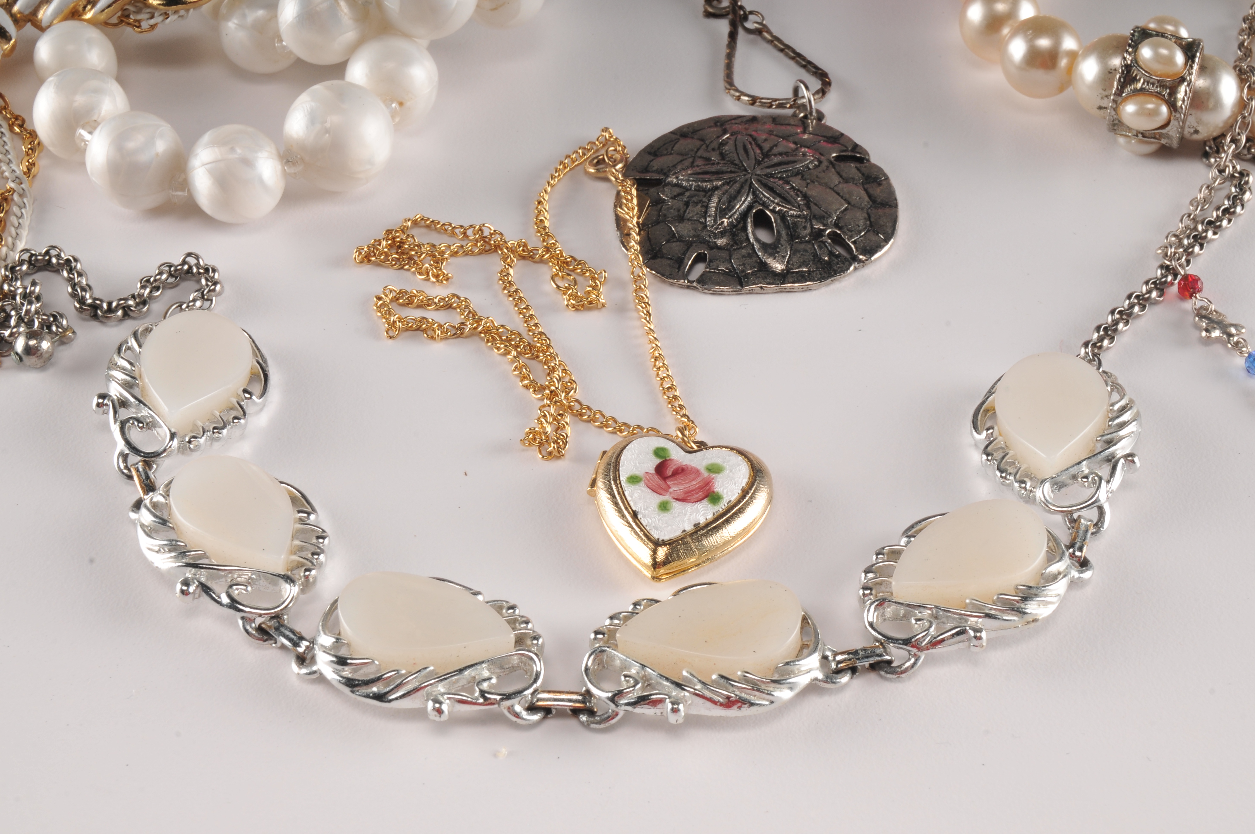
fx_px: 2350
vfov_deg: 20.1
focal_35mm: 68
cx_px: 628
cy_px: 417
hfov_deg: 29.9
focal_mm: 45
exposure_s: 1/250
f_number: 22
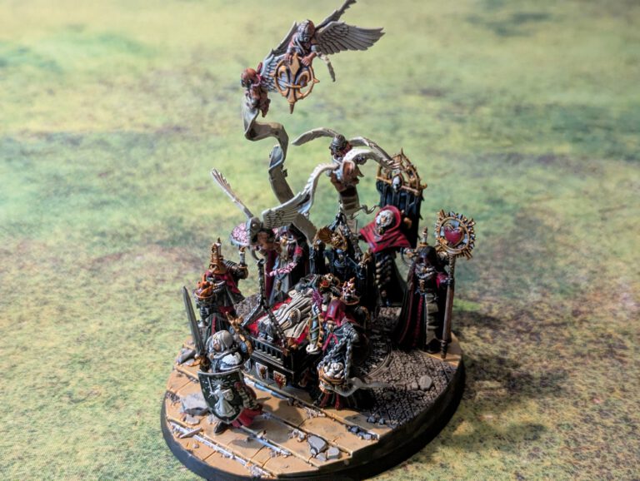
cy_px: 240
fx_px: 889
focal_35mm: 48
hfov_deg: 39.6
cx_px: 320
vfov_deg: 30.3
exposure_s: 1/20
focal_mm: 6.81
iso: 993
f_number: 1.85
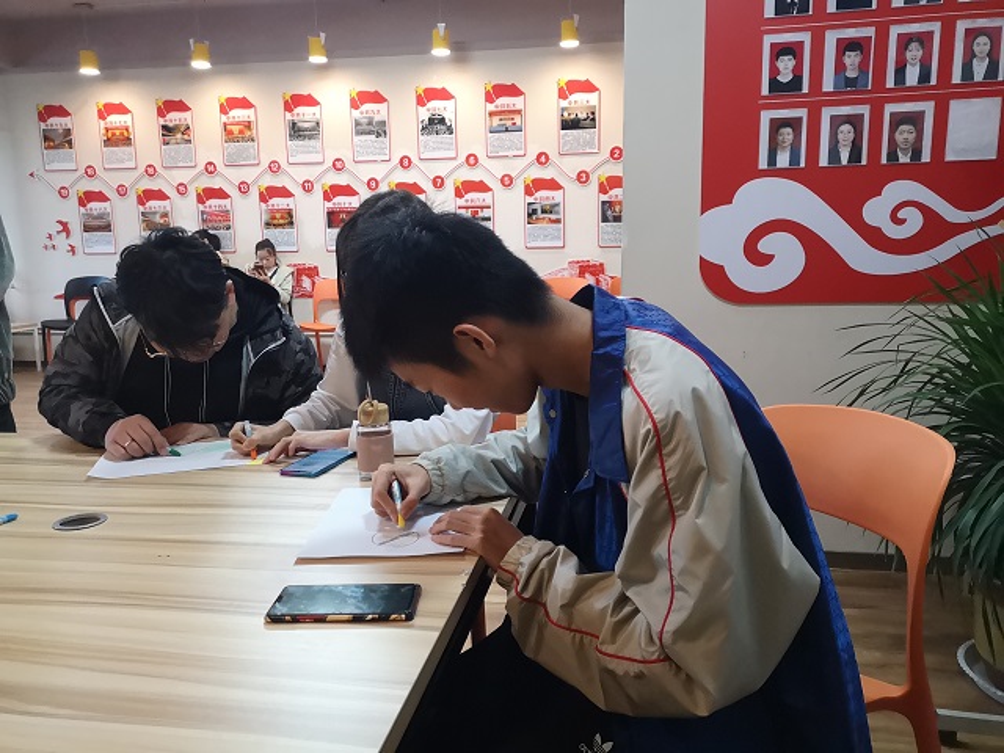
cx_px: 502
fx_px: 783
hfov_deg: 65.3
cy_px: 376
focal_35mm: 27
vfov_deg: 51.4
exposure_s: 1/100
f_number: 1.8
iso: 640
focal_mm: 3.95
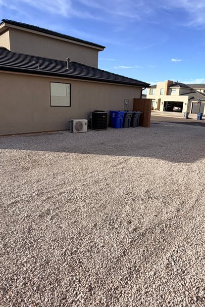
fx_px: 205
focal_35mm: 24
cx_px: 106
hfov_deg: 53.1
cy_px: 147
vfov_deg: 73.7
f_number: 2.2
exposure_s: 1/770
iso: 25
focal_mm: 2.22
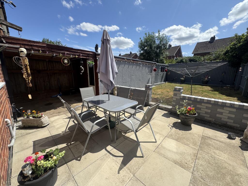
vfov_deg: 85.7
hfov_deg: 102.1
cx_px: 124
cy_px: 93
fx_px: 100
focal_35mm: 14
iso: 50
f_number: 2.2
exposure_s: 1/2028
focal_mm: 2.22
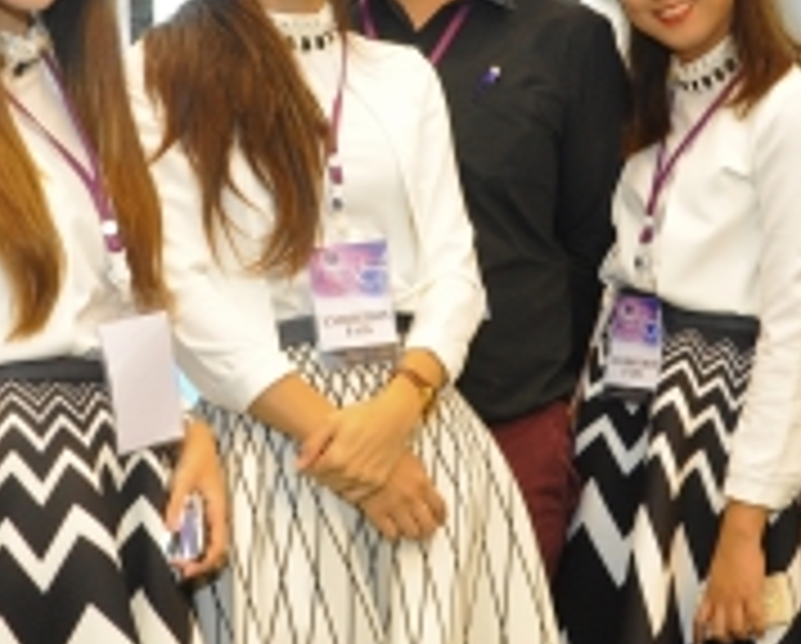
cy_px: 351
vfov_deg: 21.6
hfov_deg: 26.6
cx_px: 288
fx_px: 1686
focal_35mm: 71
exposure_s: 1/15
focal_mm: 18
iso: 1000
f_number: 6.3
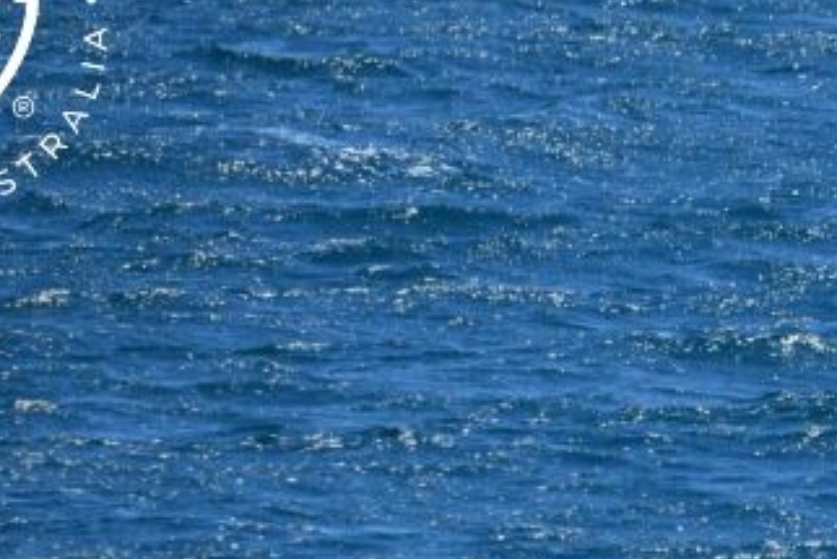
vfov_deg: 1.4
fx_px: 22538
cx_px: 780
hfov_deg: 2.1
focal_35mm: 969
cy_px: 542
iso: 1400
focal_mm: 390
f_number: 6
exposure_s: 1/8000
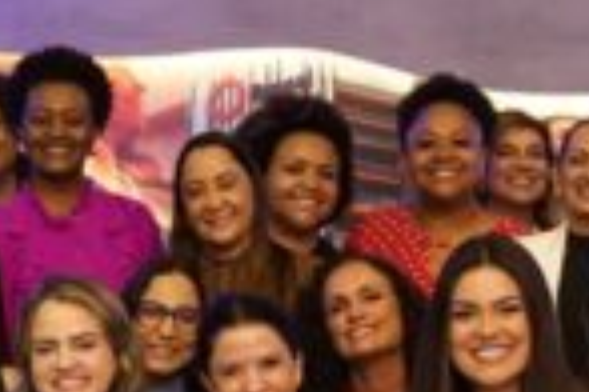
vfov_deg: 8.6
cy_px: 472
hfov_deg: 13.1
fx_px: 2568
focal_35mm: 157
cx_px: 236
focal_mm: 30
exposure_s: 1/200
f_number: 2.8
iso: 3200
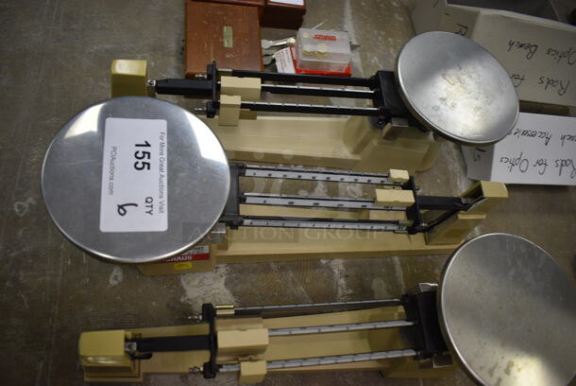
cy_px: 193
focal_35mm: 27
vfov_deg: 48.0
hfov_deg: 67.3
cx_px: 288
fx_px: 432
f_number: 3.5
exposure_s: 1/160
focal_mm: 18
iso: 800
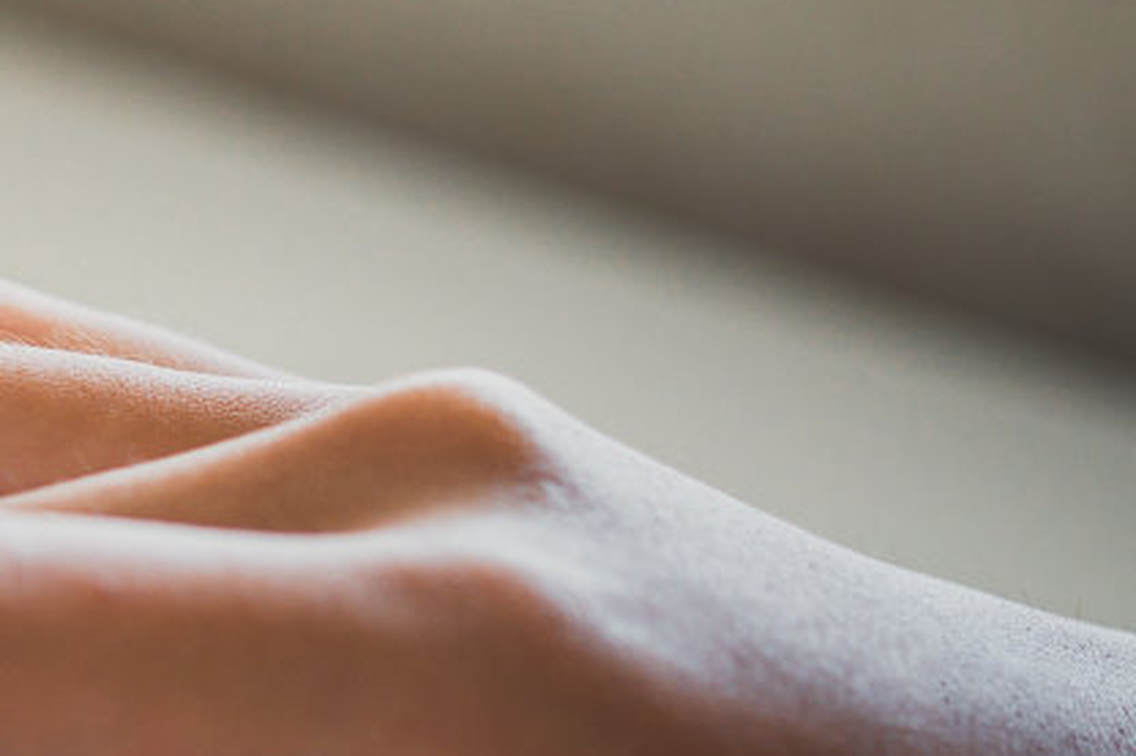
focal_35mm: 231
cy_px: 891
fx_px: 7286
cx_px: -765
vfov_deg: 5.9
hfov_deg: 8.6
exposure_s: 1/180
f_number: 3
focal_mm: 60
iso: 560
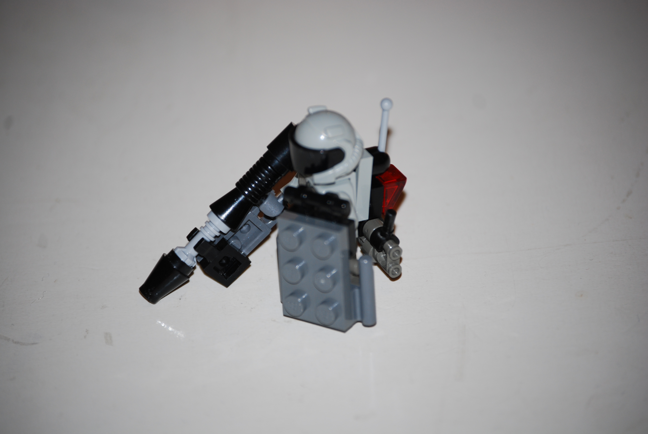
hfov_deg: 11.4
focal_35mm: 180
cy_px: 217
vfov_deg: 7.7
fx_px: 3244
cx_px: 324
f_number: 5
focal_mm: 120
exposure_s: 1/60
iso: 200
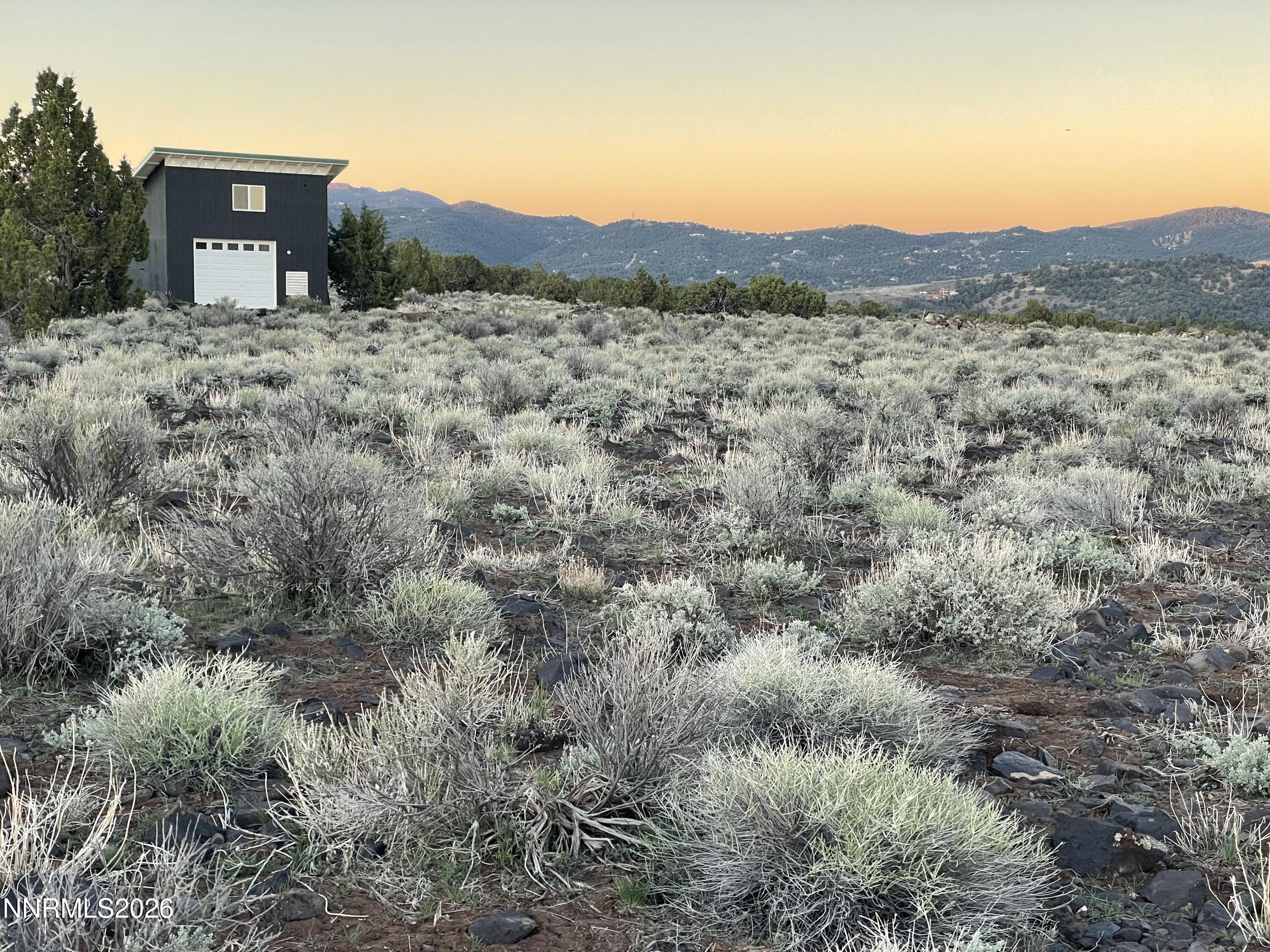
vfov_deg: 28.0
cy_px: 476
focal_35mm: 52
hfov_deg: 36.8
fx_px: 1908
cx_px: 635
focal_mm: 6
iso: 50
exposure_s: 1/99
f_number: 2
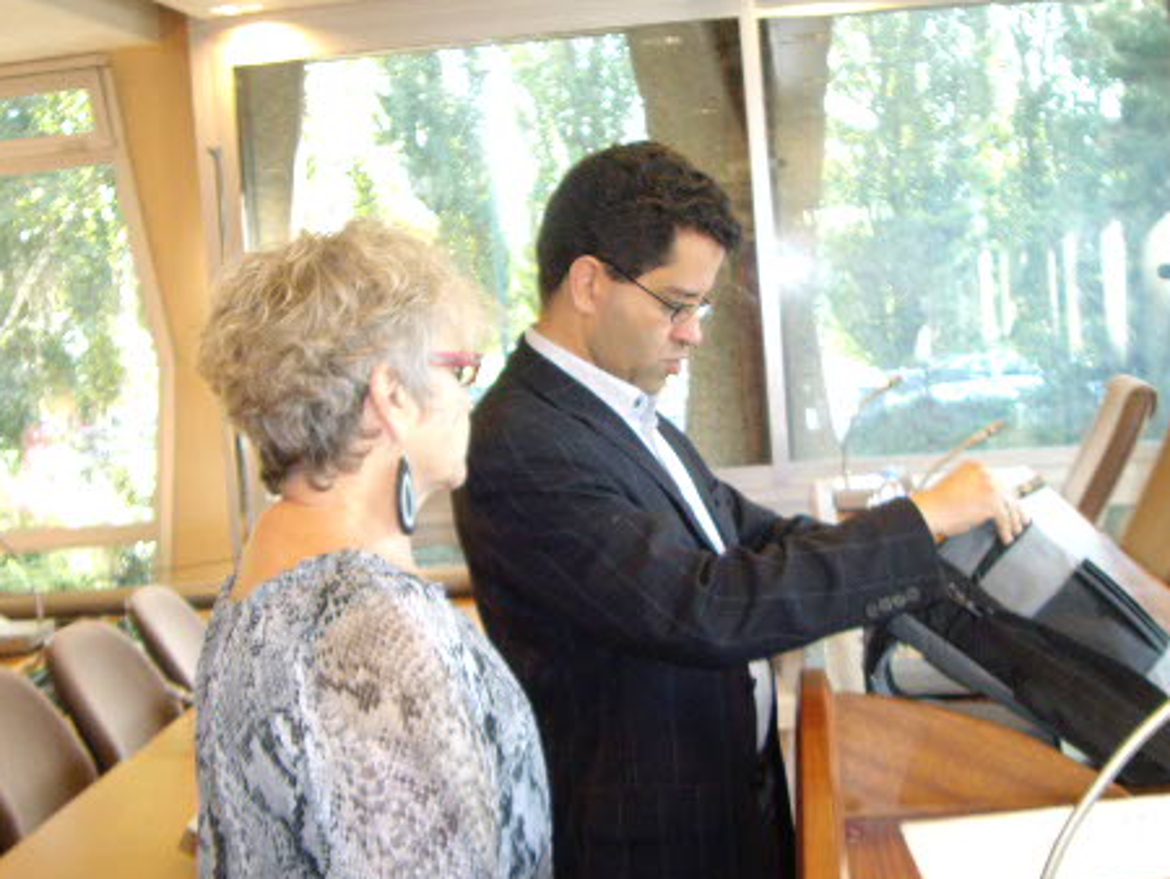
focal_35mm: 54
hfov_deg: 35.5
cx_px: 595
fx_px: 1826
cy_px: 450
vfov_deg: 27.1
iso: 200
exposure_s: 1/40
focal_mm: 6.2
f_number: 2.7
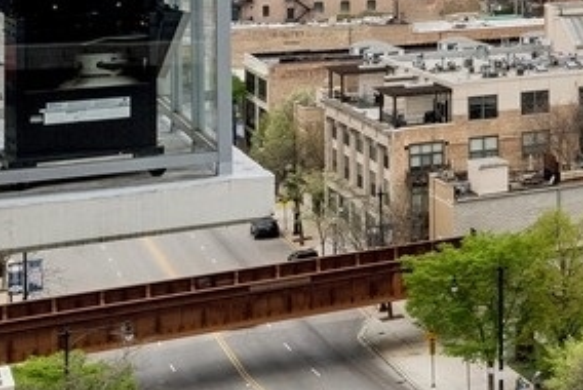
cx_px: 1499
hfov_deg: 13.7
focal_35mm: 90
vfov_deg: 14.6
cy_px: -109
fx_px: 1459
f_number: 8
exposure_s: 1/640
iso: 320
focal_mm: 16
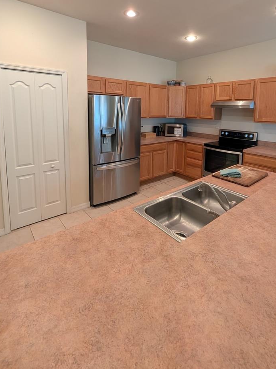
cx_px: 144
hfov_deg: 74.7
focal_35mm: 17
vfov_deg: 88.4
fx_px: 181
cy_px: 129
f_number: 2.2
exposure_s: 1/60
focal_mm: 1.54
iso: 296
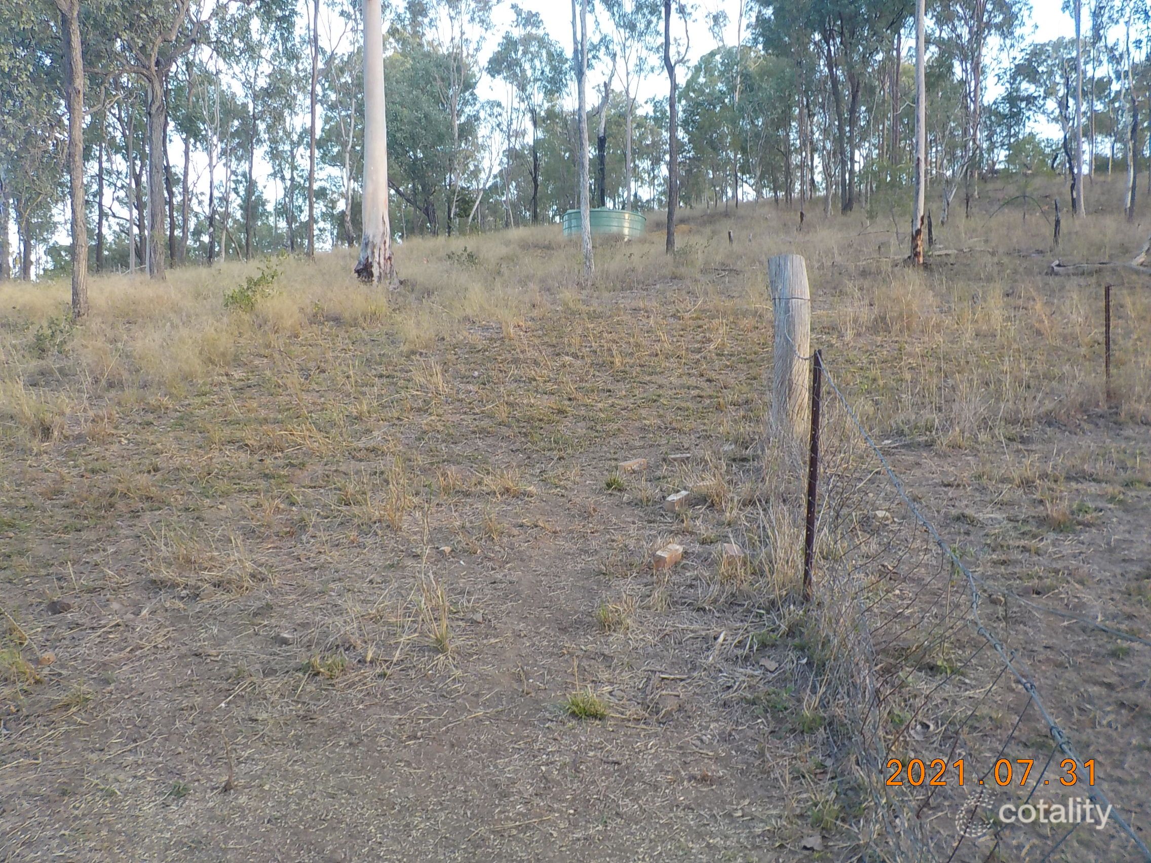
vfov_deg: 46.8
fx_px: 998
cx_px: 576
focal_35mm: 30
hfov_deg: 60.0
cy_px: 432
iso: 125
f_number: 3.3
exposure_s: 1/80
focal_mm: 4.1
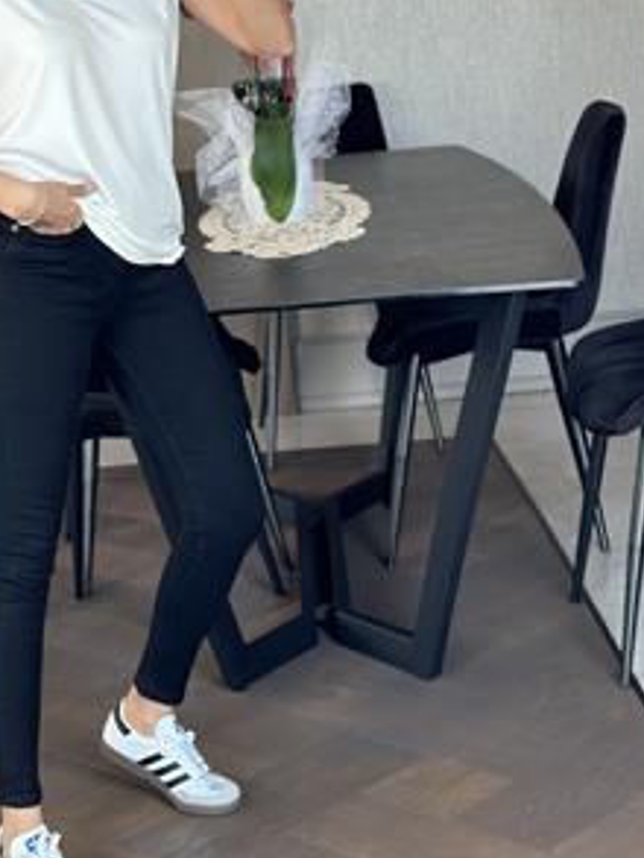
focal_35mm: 83
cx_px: 108
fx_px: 2057
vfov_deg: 23.4
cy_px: 290
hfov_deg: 17.6
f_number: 1.78
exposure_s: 1/60
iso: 125
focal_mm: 6.86
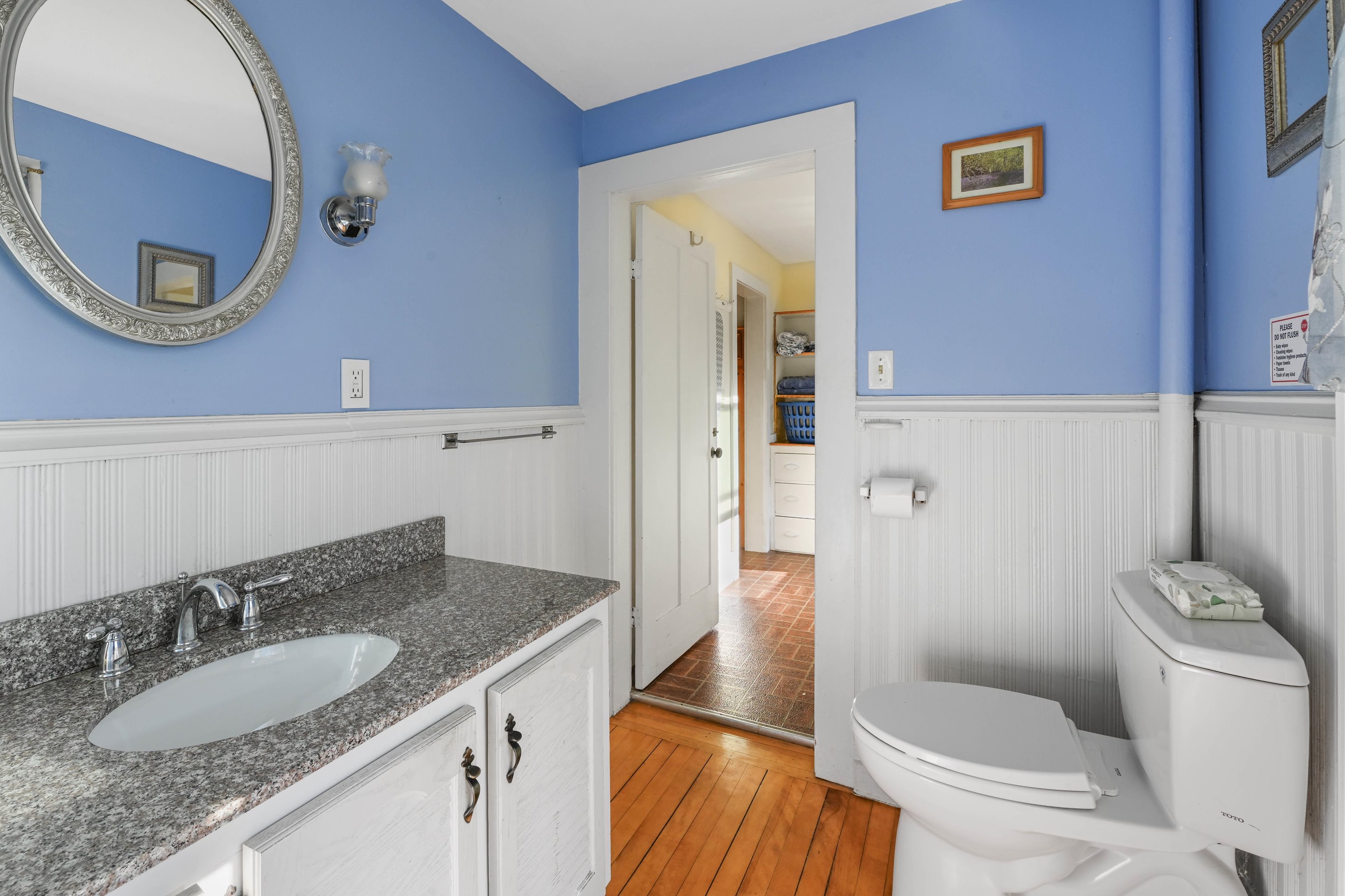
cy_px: 438
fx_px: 560
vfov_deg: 77.3
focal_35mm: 15
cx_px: 643
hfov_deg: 100.3
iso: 400
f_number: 10
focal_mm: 14
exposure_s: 1/160
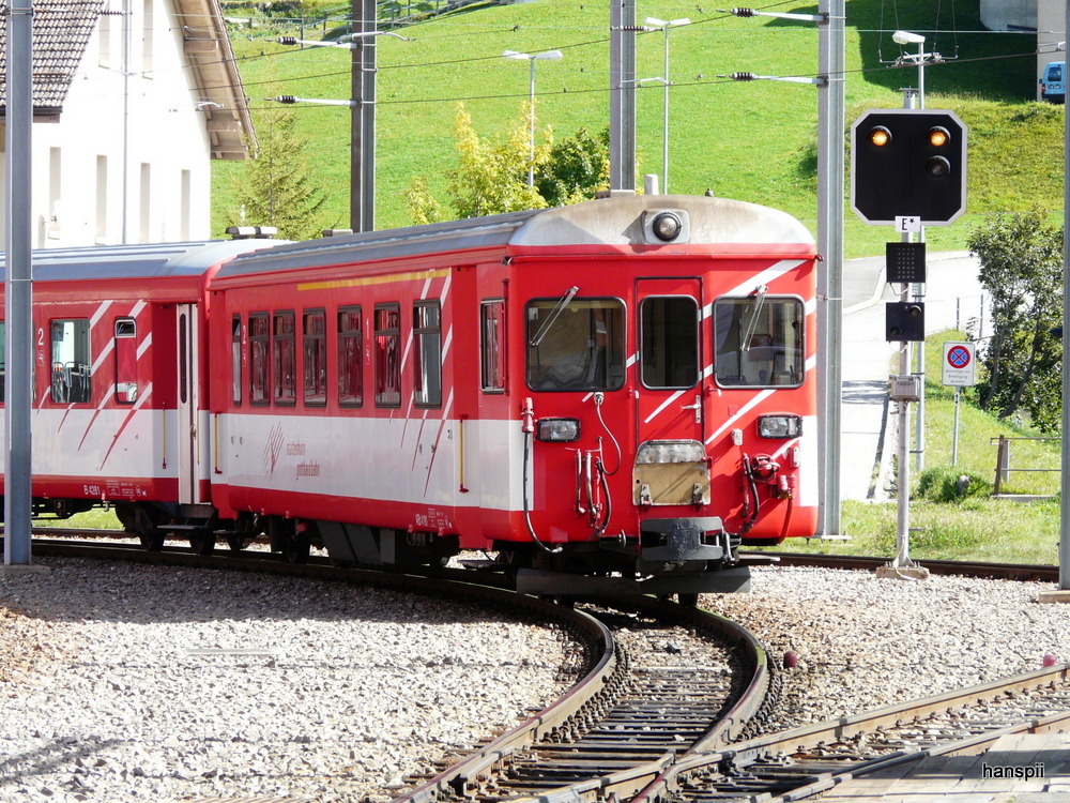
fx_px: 6615
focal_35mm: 214
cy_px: 402
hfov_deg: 9.2
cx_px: 535
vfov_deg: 6.9
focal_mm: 35.2
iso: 100
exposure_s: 1/200
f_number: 4.5
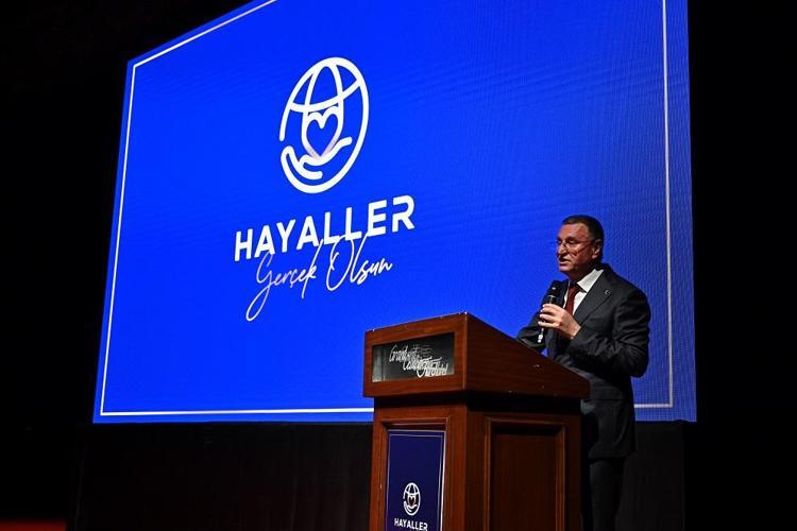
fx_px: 974
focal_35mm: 44
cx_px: 398
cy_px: 266
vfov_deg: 30.5
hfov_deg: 44.5
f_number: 2.8
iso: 1600
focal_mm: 44
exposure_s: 1/400
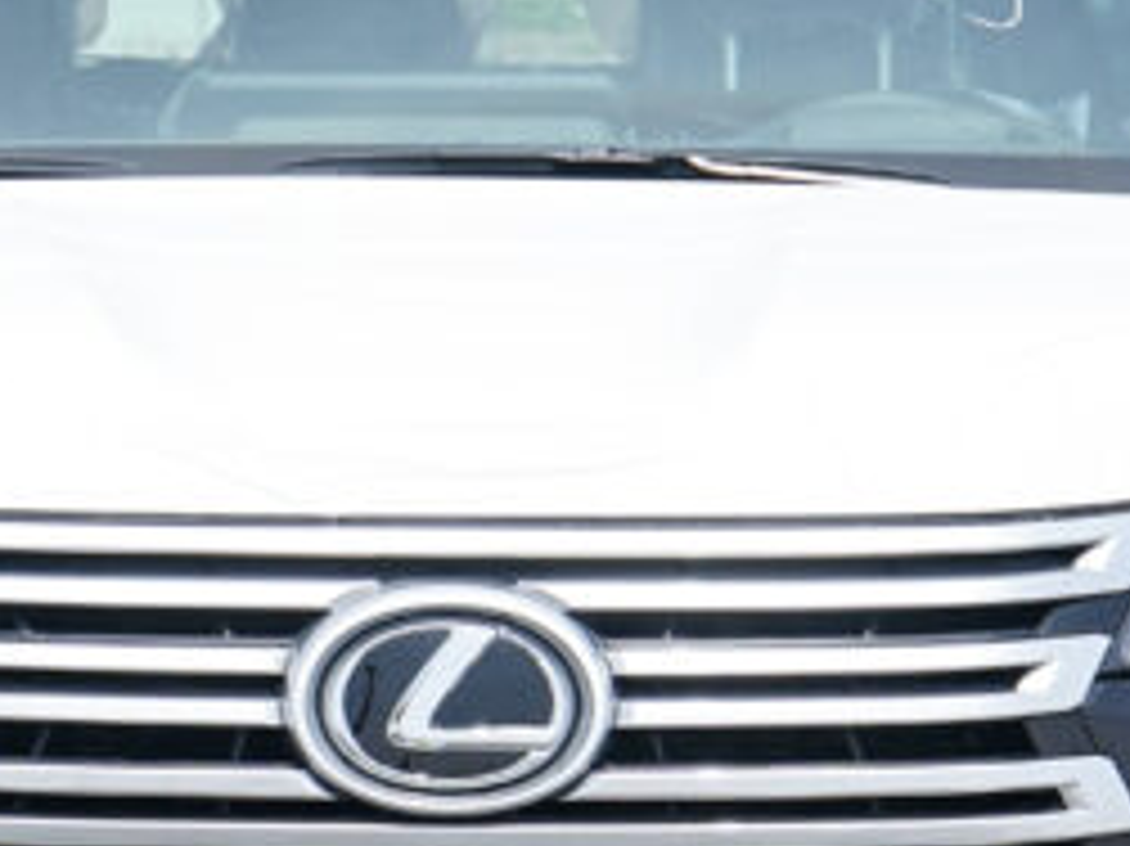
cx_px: 338
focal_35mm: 275
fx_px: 8973
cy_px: 763
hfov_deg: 7.2
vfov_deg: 5.4
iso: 320
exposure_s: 1/640
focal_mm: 70
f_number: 9
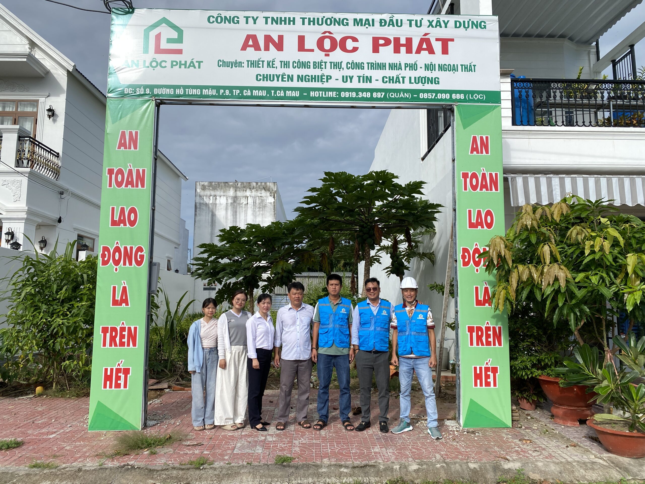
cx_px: 322
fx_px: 484
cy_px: 242
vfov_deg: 53.1
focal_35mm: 26
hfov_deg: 67.3
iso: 32
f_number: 1.8
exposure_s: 1/3984
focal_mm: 4.25
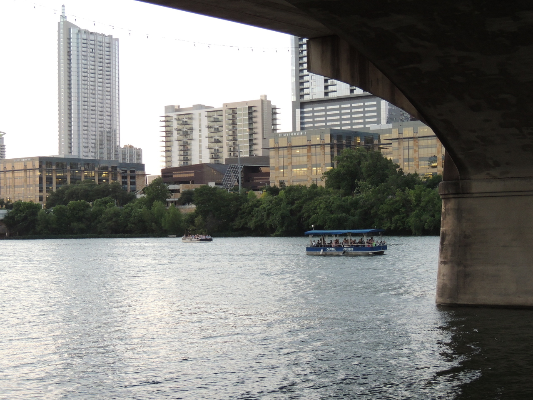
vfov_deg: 21.0
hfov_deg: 27.8
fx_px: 1078
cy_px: 200
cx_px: 266
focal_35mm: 70
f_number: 3.9
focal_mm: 12.4
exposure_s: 1/40
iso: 400
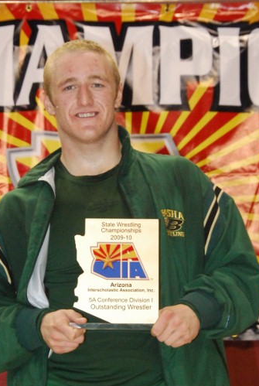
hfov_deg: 9.2
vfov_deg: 13.7
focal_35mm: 149
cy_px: 224
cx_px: 90
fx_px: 1600
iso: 1600
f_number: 8
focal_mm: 62
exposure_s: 1/60
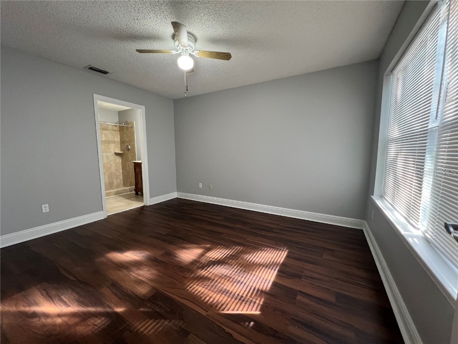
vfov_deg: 89.9
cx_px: 229
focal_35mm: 13
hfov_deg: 106.2
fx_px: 172
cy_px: 172
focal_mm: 1.57
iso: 320
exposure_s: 1/60
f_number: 1.8
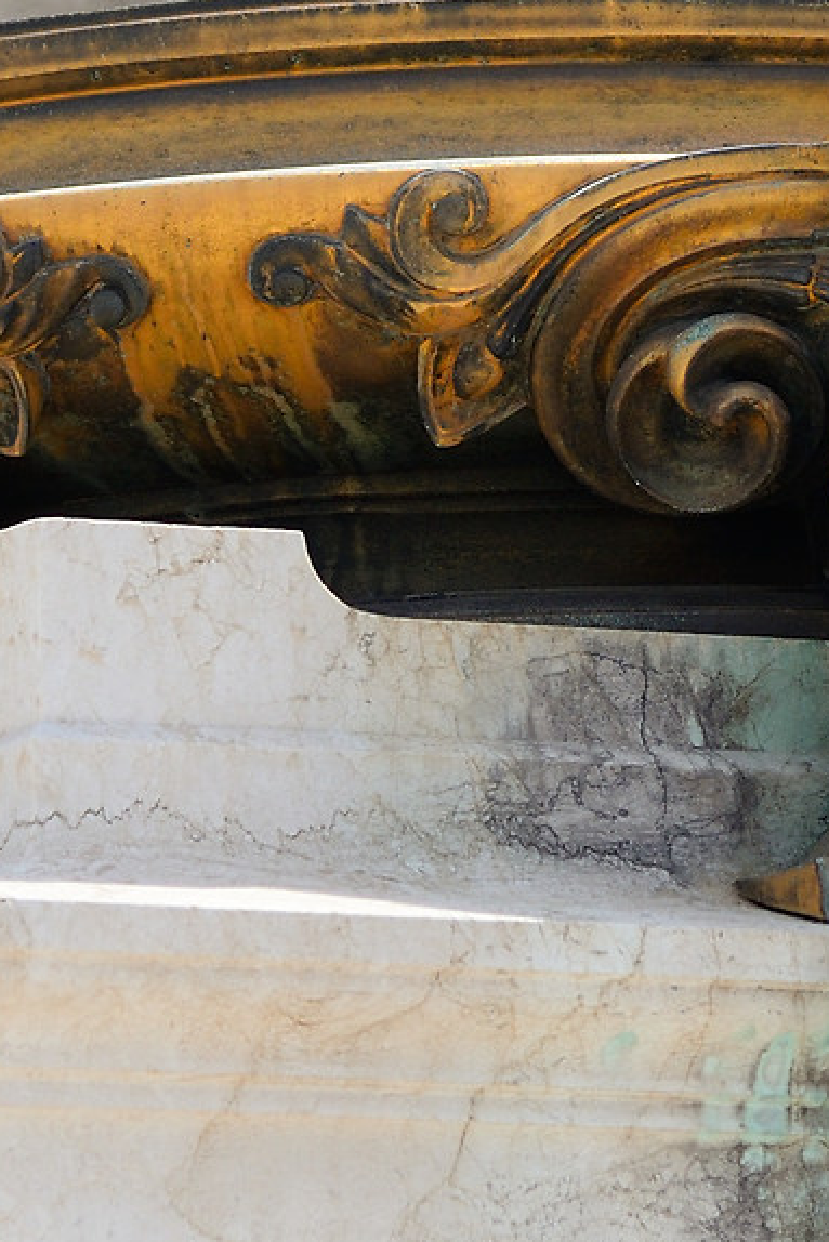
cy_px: 63
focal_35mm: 502
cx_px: 496
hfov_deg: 2.7
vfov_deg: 4.1
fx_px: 17328
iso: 500
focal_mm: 120
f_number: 4
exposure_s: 1/3200
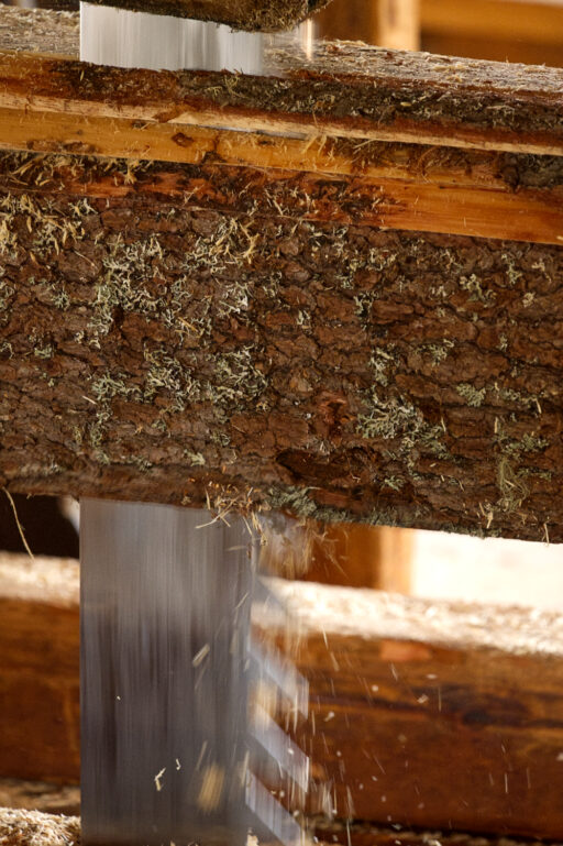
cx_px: 282
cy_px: 423
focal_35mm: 300
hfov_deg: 4.6
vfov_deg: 6.9
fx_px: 7043
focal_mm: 300
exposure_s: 1/125
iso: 6400
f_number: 5.6
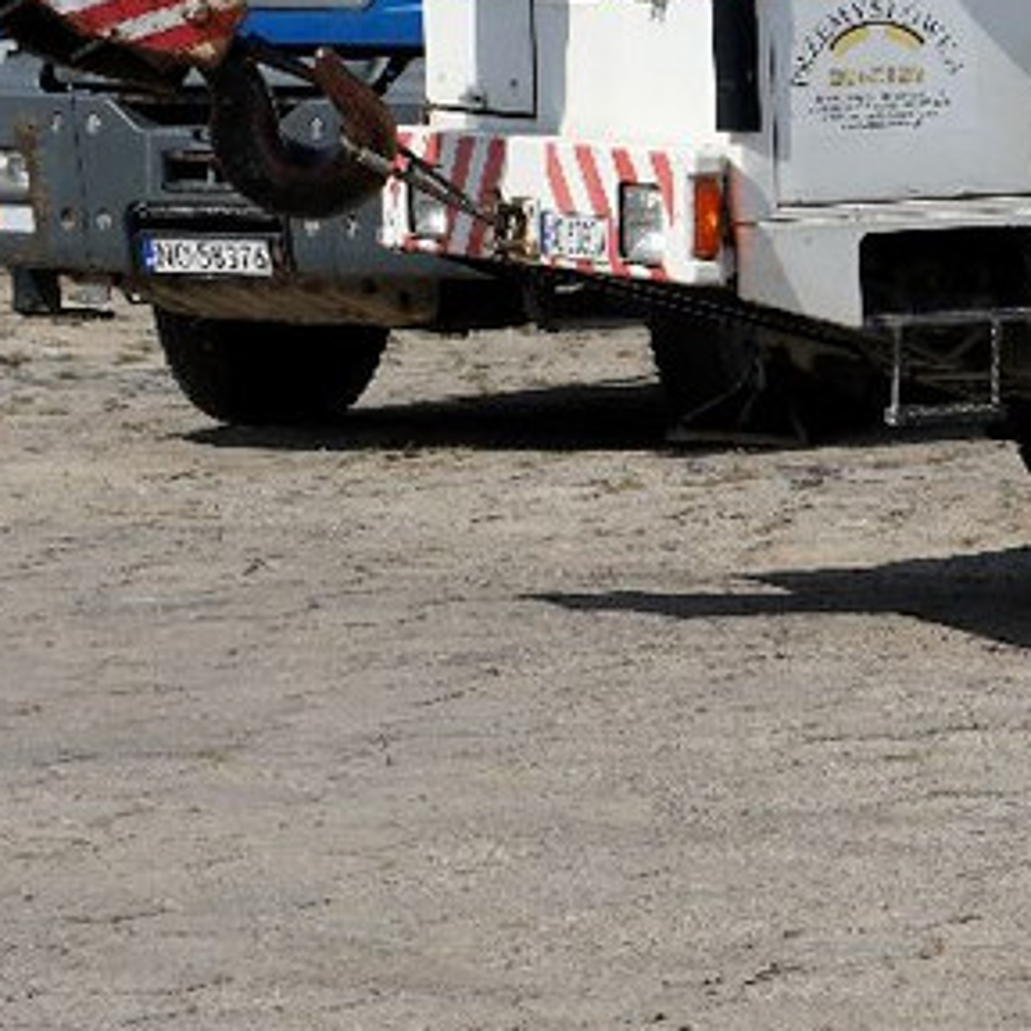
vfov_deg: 7.3
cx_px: 1536
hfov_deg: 7.2
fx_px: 8046
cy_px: -161
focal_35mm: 239
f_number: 8
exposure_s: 1/320
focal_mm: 45
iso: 100
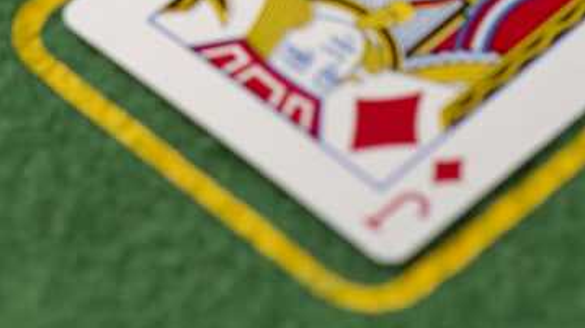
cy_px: -335
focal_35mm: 398
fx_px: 6171
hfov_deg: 5.4
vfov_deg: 3.0
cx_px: 38
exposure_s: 1/200
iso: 500
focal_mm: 85
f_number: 2.8
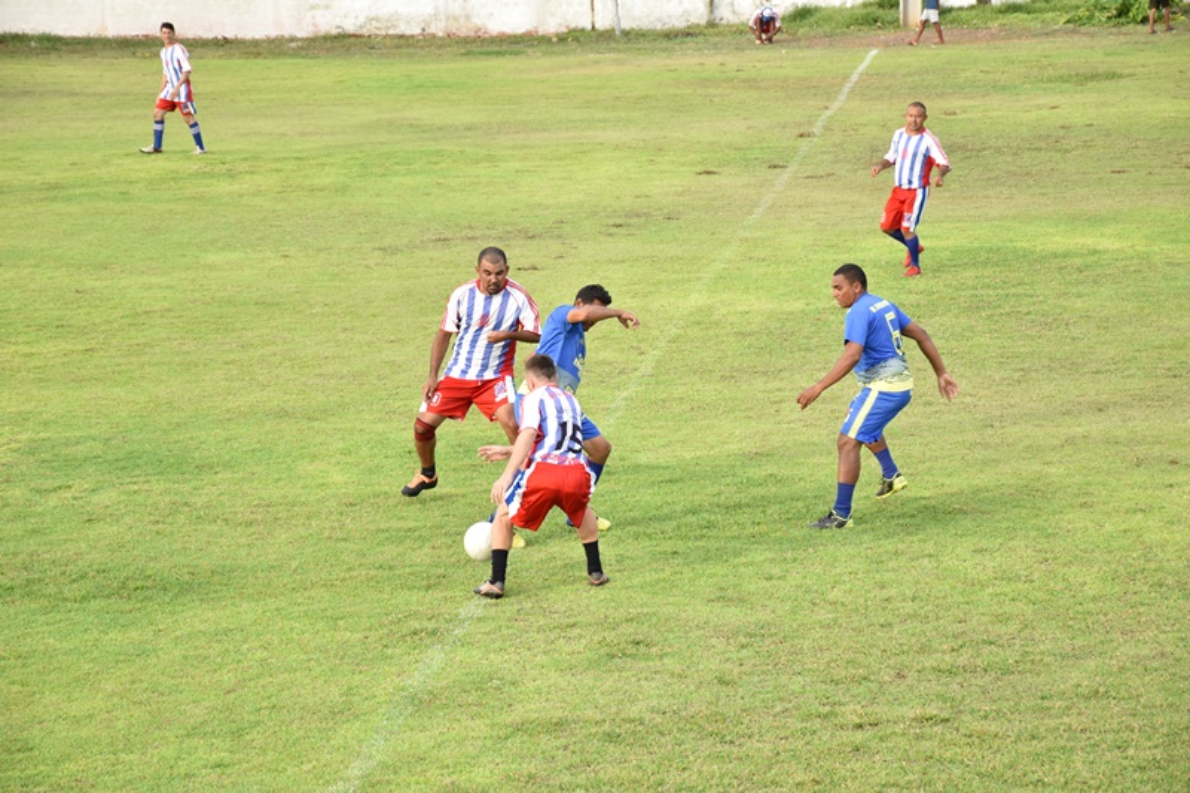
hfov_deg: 16.1
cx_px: 595
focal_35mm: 128
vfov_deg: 10.7
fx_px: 4213
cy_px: 396
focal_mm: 85
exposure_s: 1/250
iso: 400
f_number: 6.3
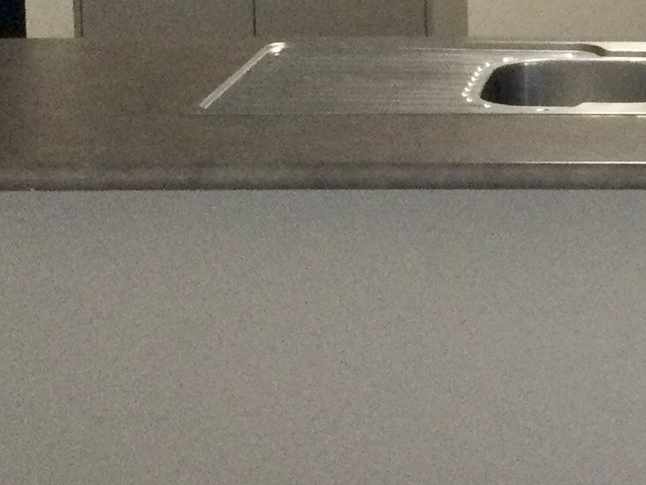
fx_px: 2277
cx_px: 701
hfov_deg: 15.7
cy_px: -127
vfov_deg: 11.8
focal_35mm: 122
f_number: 2.4
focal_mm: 3.3
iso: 125
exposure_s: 1/33
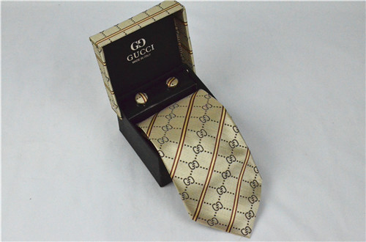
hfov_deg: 28.2
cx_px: 183
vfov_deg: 18.8
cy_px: 121
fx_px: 730
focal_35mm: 72
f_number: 14
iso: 6400
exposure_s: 1/800
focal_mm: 48
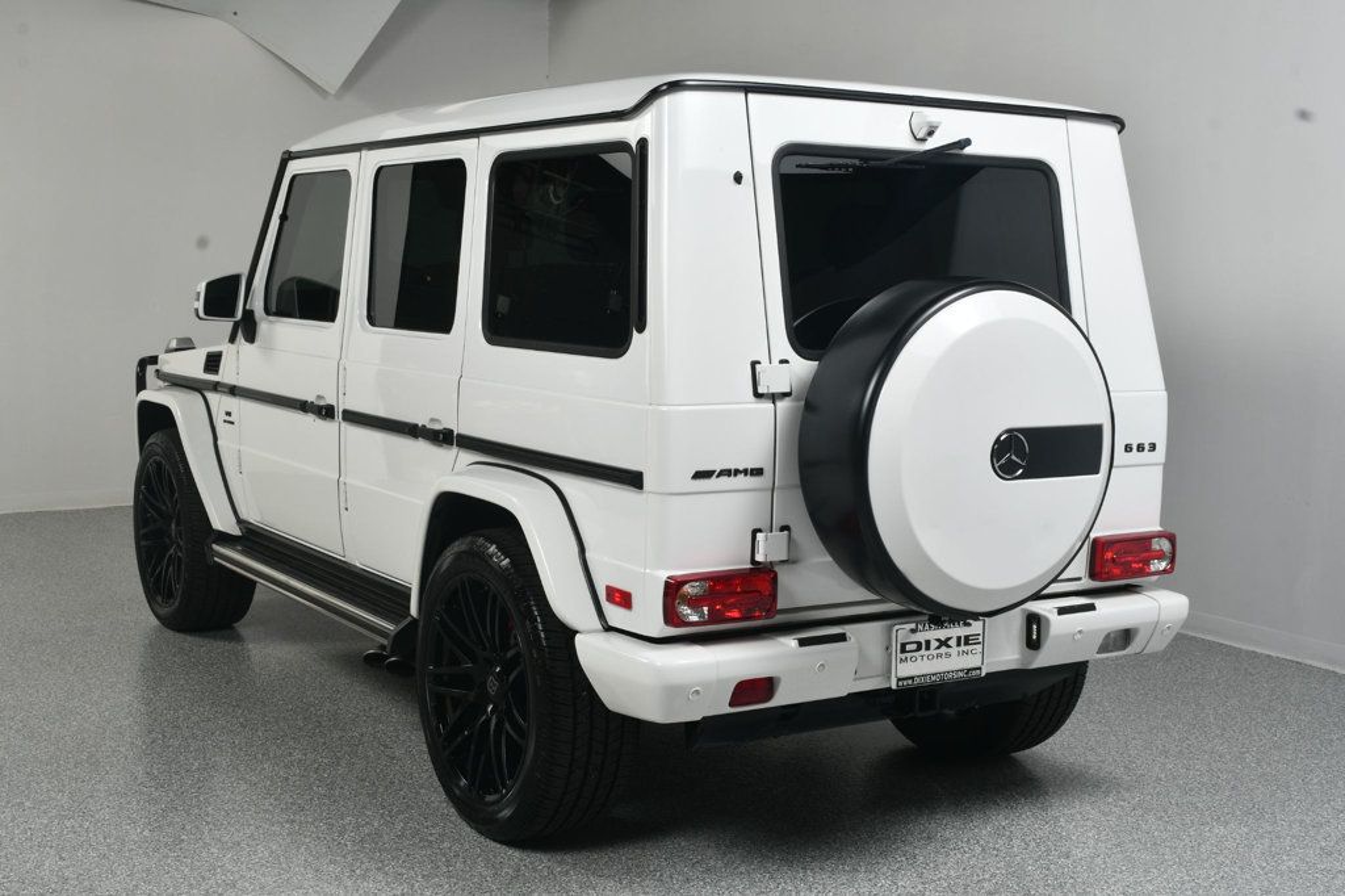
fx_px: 1793
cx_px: 672
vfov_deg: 28.1
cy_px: 448
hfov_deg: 41.1
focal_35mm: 48
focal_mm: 32
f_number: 13
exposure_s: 1/160
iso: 100
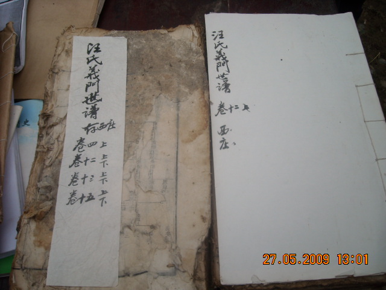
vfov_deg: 40.7
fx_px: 390
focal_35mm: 35
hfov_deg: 52.6
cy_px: 145
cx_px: 193
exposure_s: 1/402
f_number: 5.6
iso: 64
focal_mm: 5.7
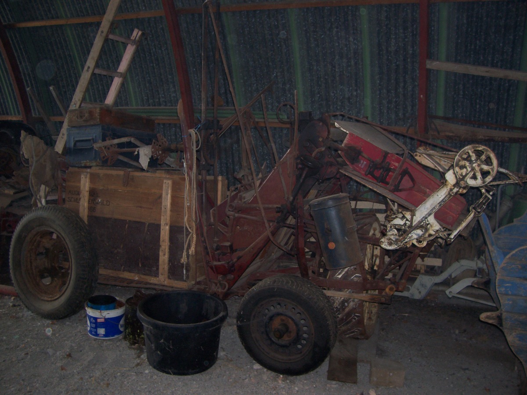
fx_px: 518
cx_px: 264
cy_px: 198
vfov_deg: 41.8
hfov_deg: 54.0
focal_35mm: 34
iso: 80
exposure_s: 1/64
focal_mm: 5.6
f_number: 2.7
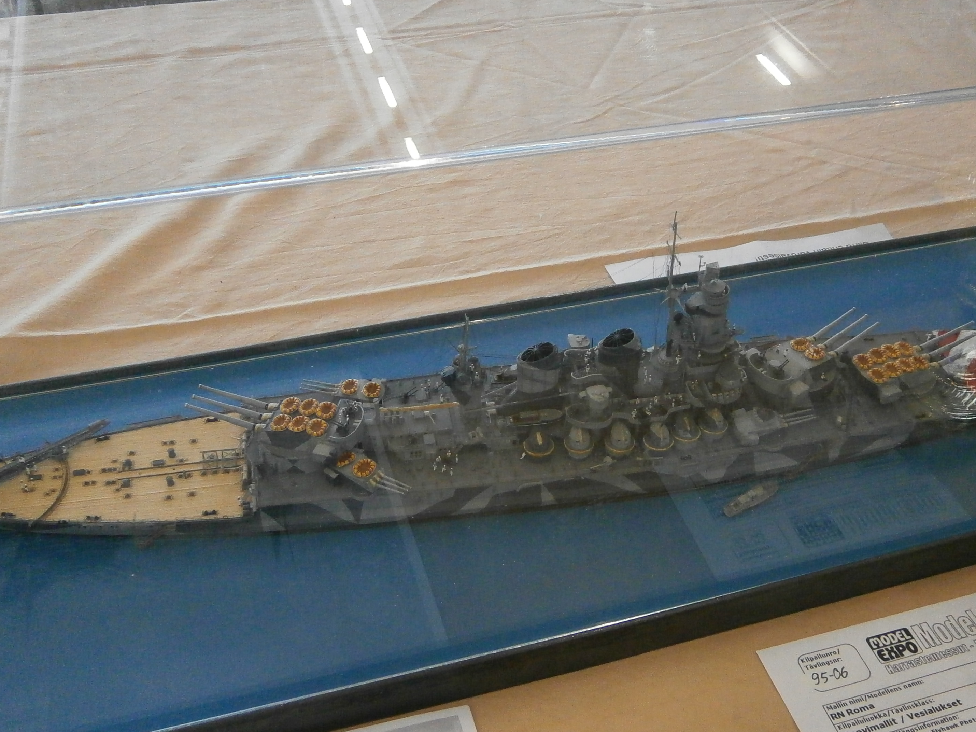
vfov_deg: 36.8
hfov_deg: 47.6
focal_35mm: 39
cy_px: 379
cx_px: 577
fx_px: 1100
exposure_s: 1/50
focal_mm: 4.7
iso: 400
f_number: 2.8
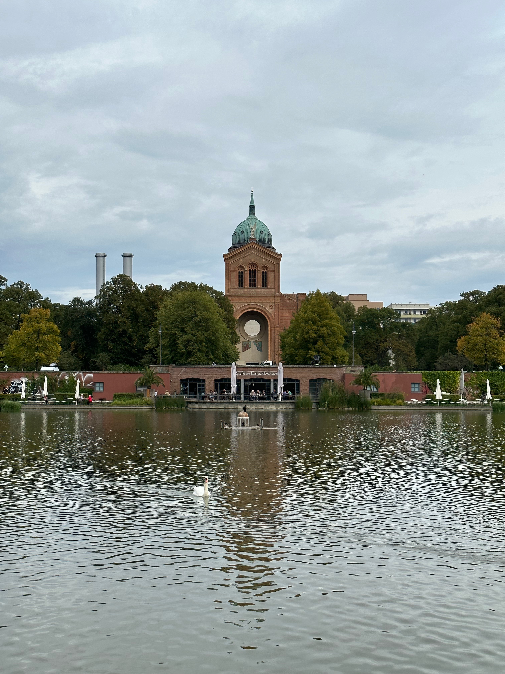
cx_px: 252
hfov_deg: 30.3
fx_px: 934
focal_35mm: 48
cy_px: 337
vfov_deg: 39.7
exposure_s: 1/4367
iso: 64
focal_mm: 6.86
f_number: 1.78
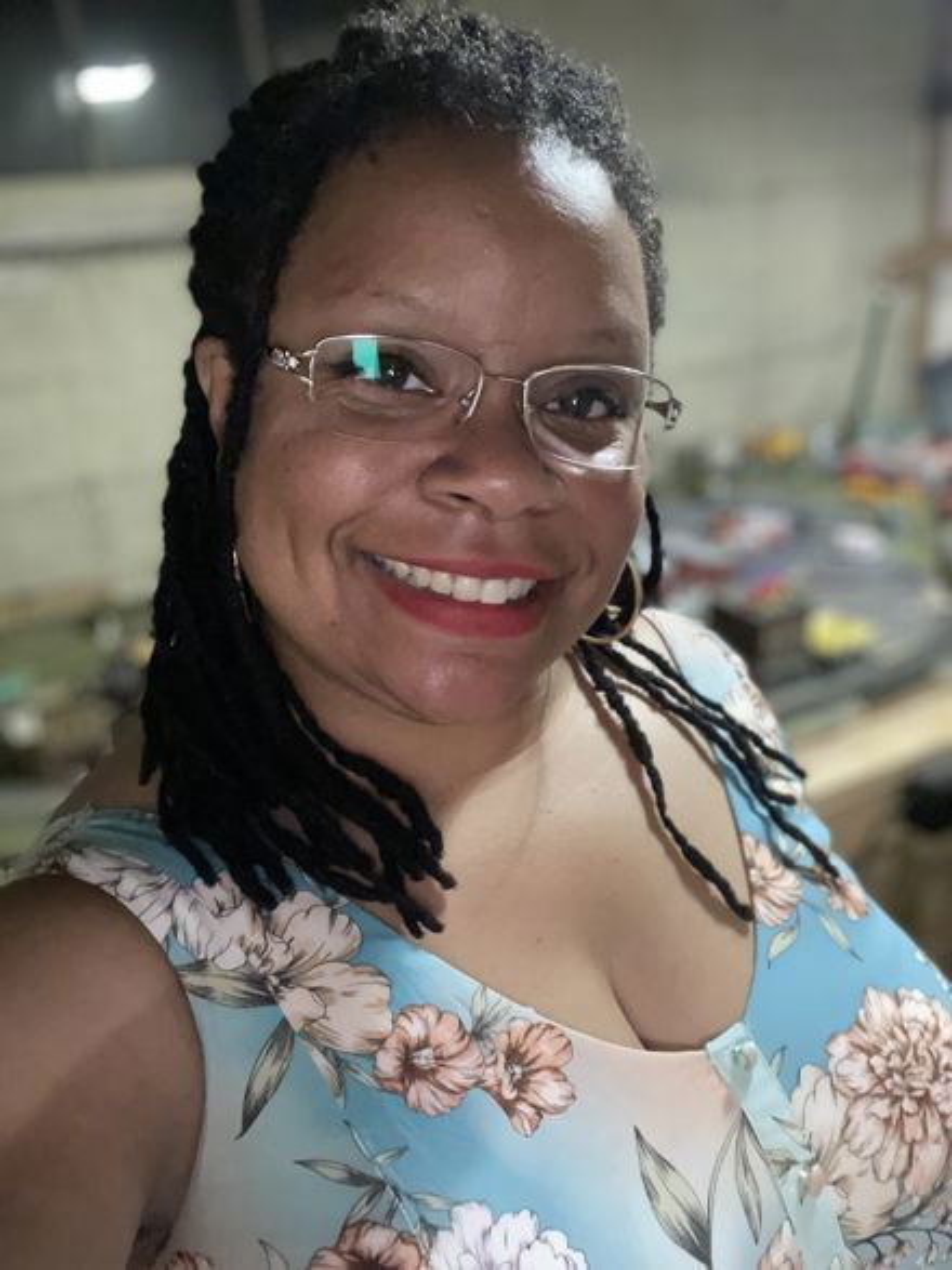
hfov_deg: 46.8
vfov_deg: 60.0
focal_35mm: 30
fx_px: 1100
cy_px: 635
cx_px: 476
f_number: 2.2
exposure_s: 1/16
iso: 1000
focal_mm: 2.71
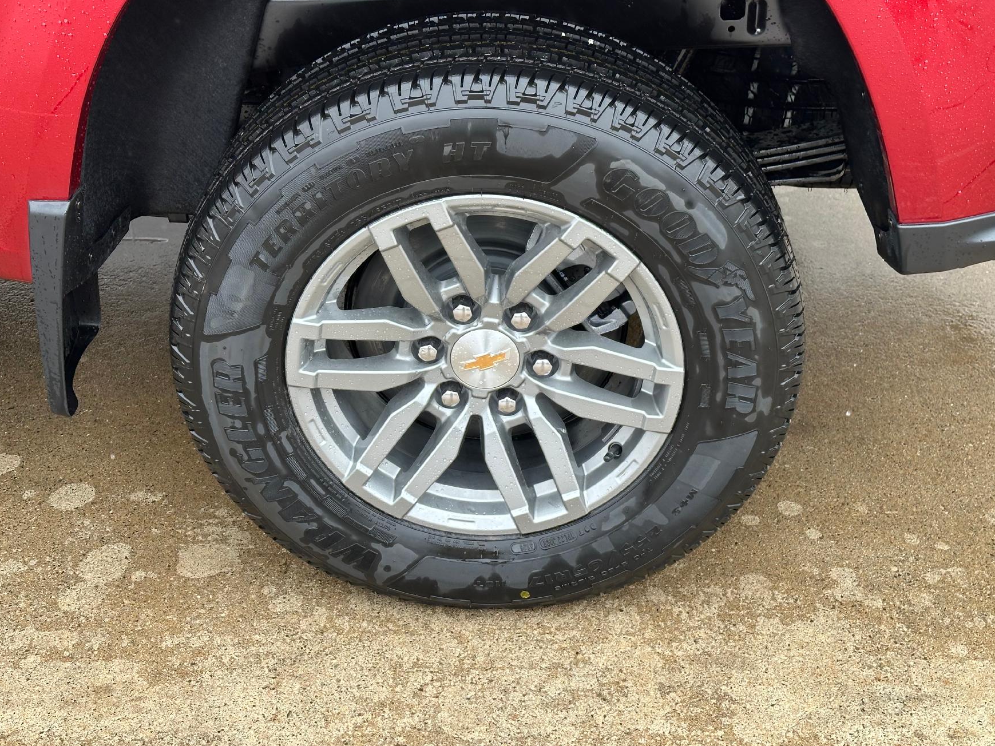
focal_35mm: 53
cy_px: 348
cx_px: 487
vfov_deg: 27.5
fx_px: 1523
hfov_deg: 36.2
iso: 64
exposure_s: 1/182
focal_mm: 6.86
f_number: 1.78
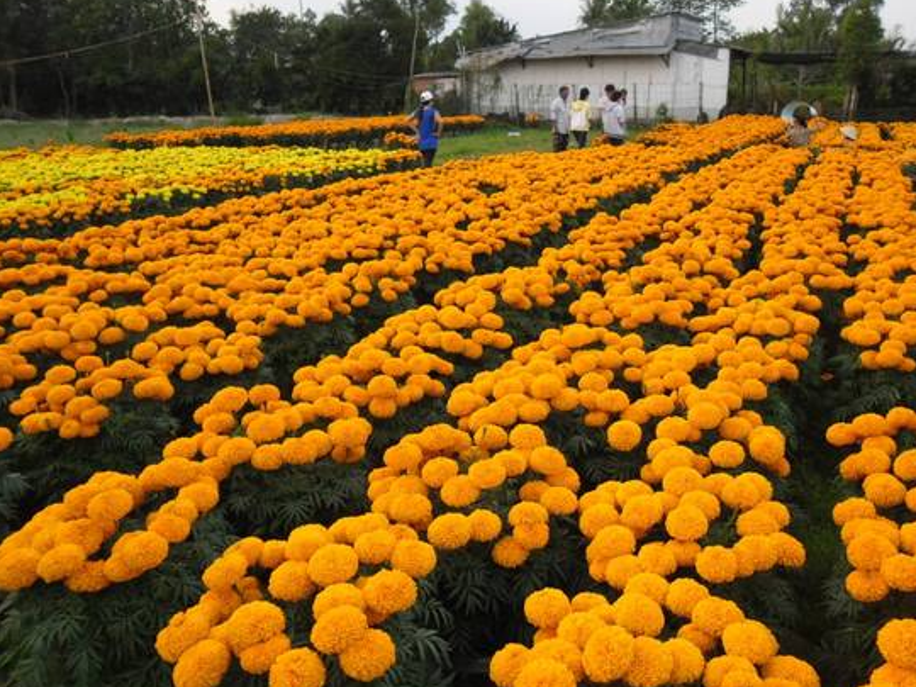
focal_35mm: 30
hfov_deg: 59.8
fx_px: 794
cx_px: 502
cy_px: 331
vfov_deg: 46.8
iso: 100
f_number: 3.5
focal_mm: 4.9
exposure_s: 1/79
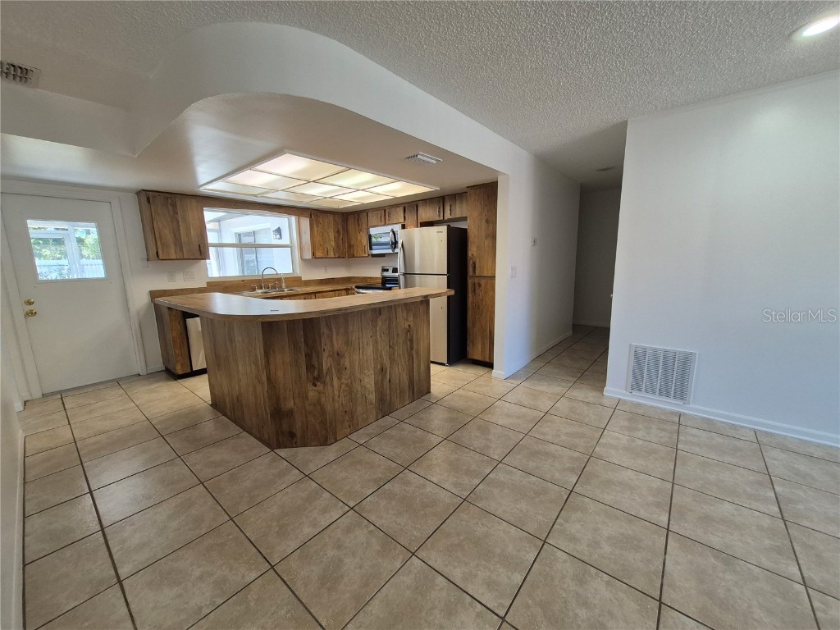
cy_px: 315
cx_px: 420
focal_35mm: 13
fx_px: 315
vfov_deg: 89.9
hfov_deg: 106.2
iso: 100
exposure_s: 1/60
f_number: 2.2
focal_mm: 1.74
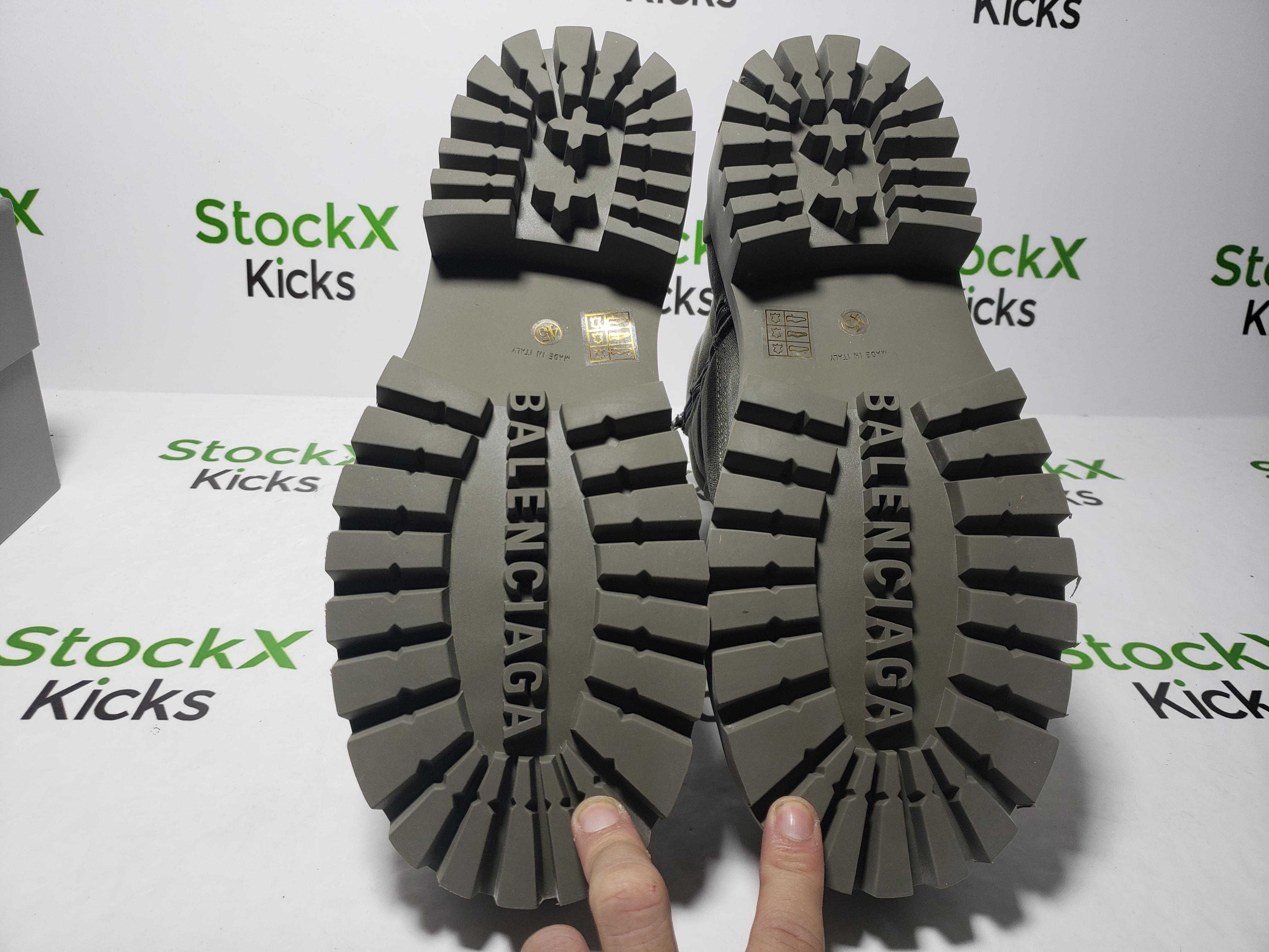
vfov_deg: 53.1
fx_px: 953
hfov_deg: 67.3
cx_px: 634
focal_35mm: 26
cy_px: 476
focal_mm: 4.3
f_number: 1.5
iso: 50
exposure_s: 1/326
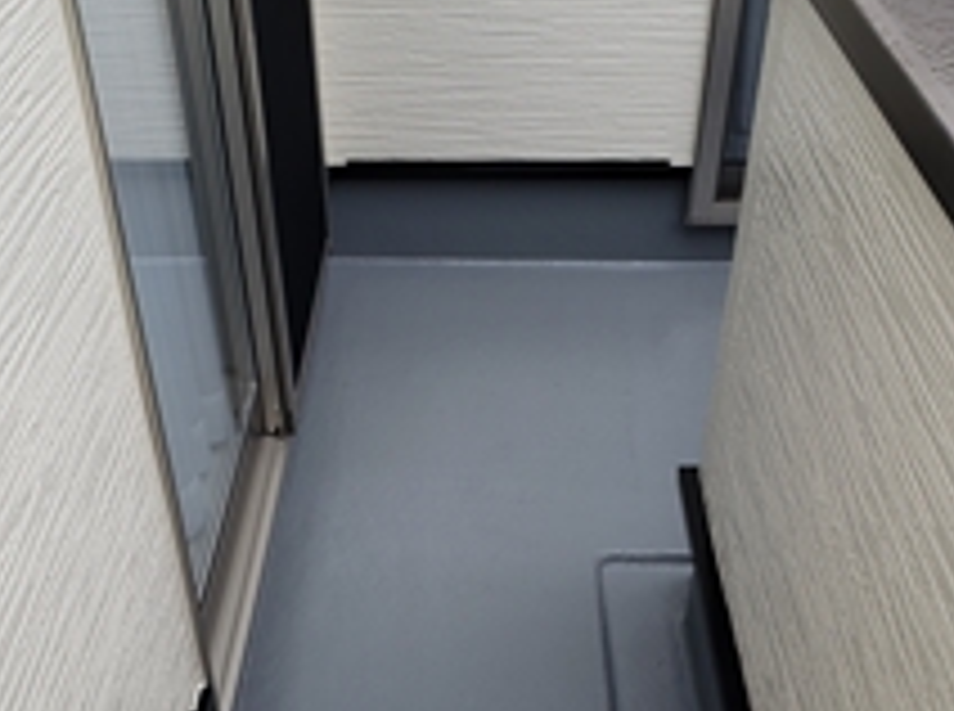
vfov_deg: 33.0
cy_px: 508
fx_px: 1182
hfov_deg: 43.9
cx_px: 472
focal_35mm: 43
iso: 50
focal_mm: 4.3
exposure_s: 1/153
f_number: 2.4
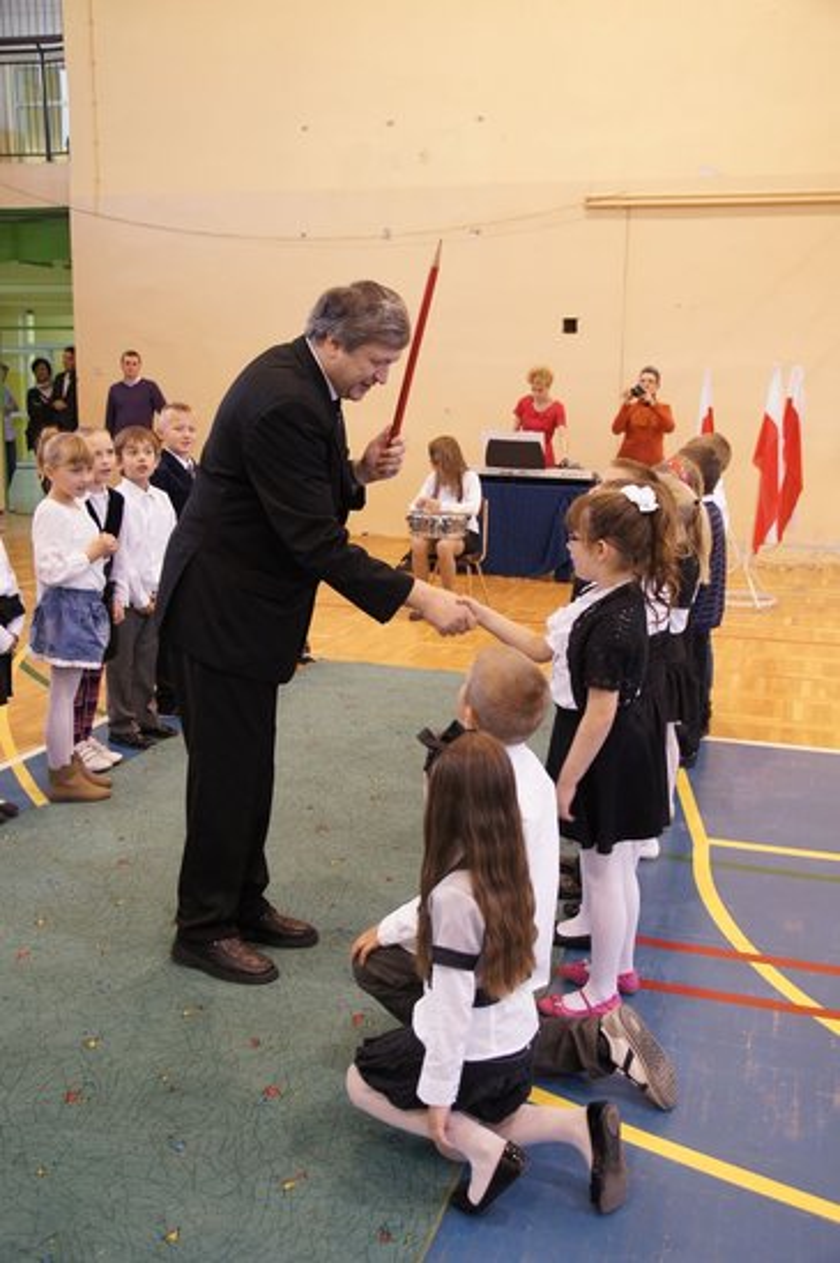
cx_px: 420
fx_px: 1157
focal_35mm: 33
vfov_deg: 57.3
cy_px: 632
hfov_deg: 39.9
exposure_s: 1/40
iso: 800
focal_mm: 22
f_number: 4.5
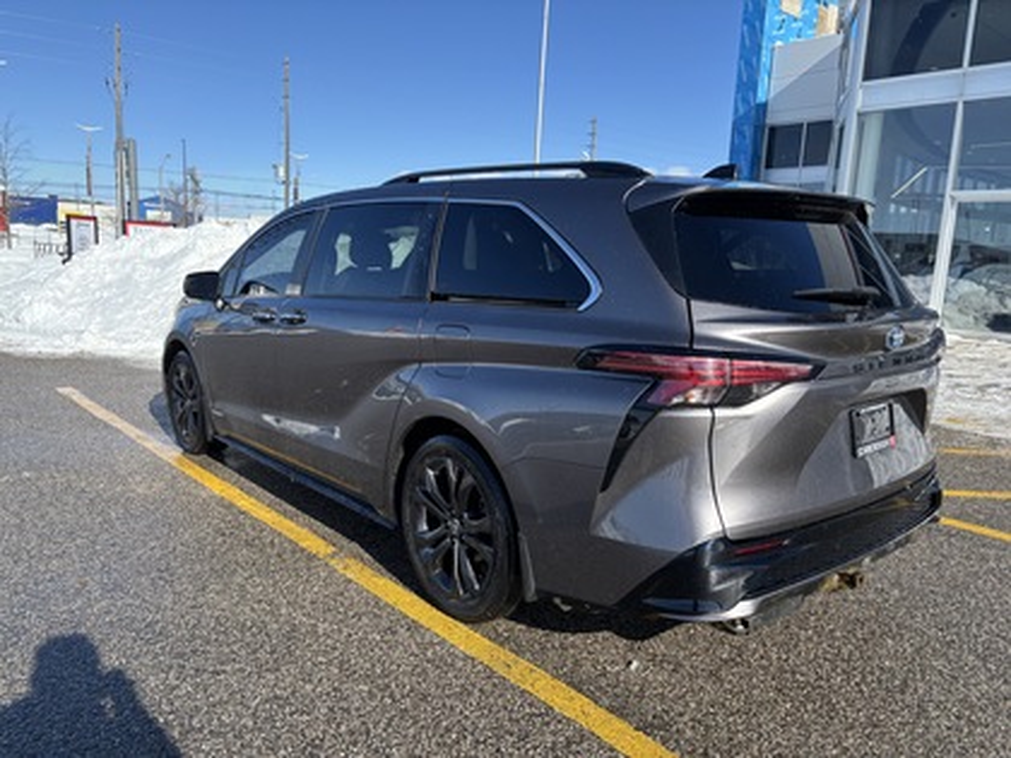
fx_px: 759
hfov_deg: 67.3
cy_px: 379
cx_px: 506
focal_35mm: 26
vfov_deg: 53.1
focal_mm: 5.96
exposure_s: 1/2710
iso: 50
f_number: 1.6
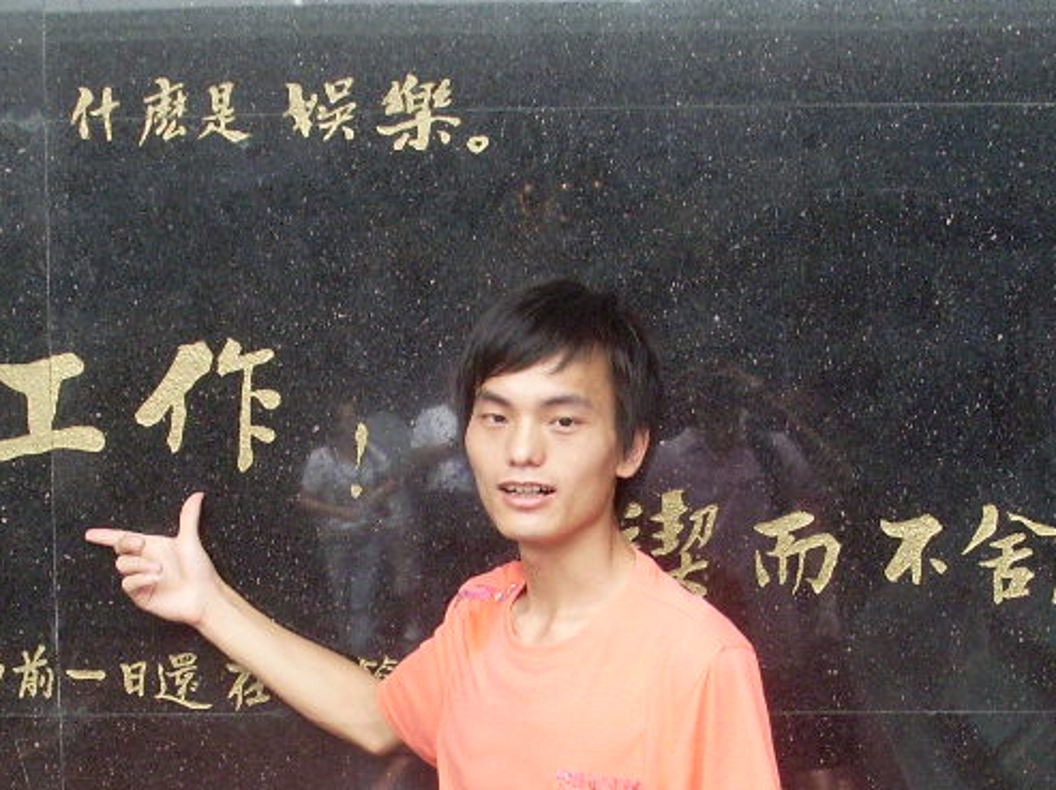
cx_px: 591
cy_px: 619
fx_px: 2408
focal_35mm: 79
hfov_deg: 24.7
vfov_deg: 18.5
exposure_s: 1/45
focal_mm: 6.3
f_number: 3
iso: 160
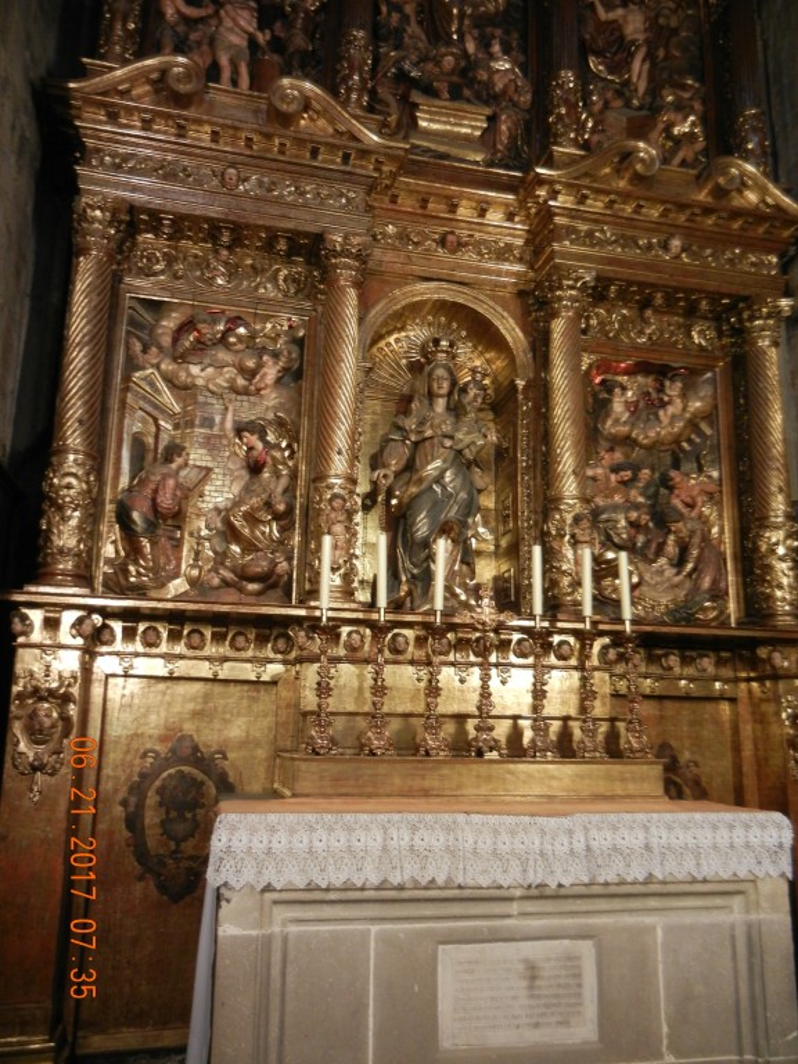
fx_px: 922
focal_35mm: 30
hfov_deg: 46.8
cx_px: 399
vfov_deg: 60.0
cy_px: 532
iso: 400
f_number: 3.5
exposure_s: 1/6
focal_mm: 5.4
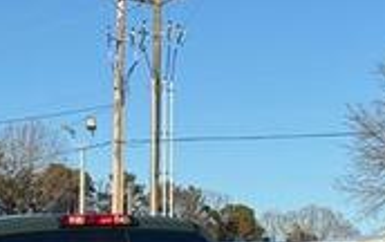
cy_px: 383
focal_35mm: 149
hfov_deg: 14.0
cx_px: 87
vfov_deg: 8.6
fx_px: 1565
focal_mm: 6.76
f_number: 1.78
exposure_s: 1/2717
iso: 64
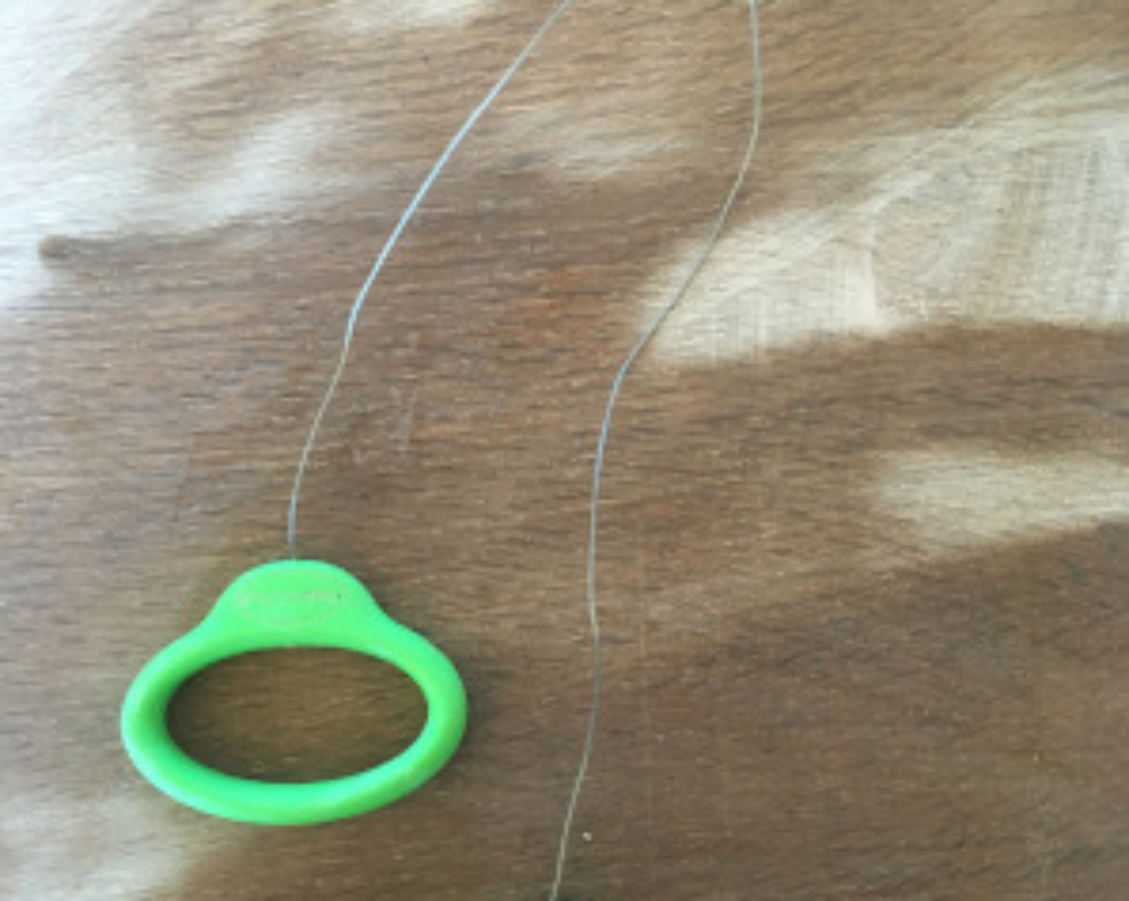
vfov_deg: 39.1
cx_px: 564
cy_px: 473
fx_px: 1269
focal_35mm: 38
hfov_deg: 48.0
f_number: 2.2
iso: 250
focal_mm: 4.15
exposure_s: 1/33
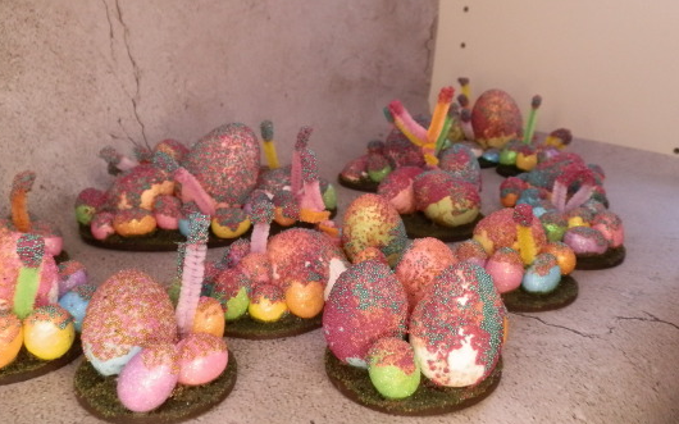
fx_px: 555
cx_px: 337
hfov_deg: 62.9
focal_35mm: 30
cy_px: 184
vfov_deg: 41.7
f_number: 3.1
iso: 400
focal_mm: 5
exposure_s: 1/200
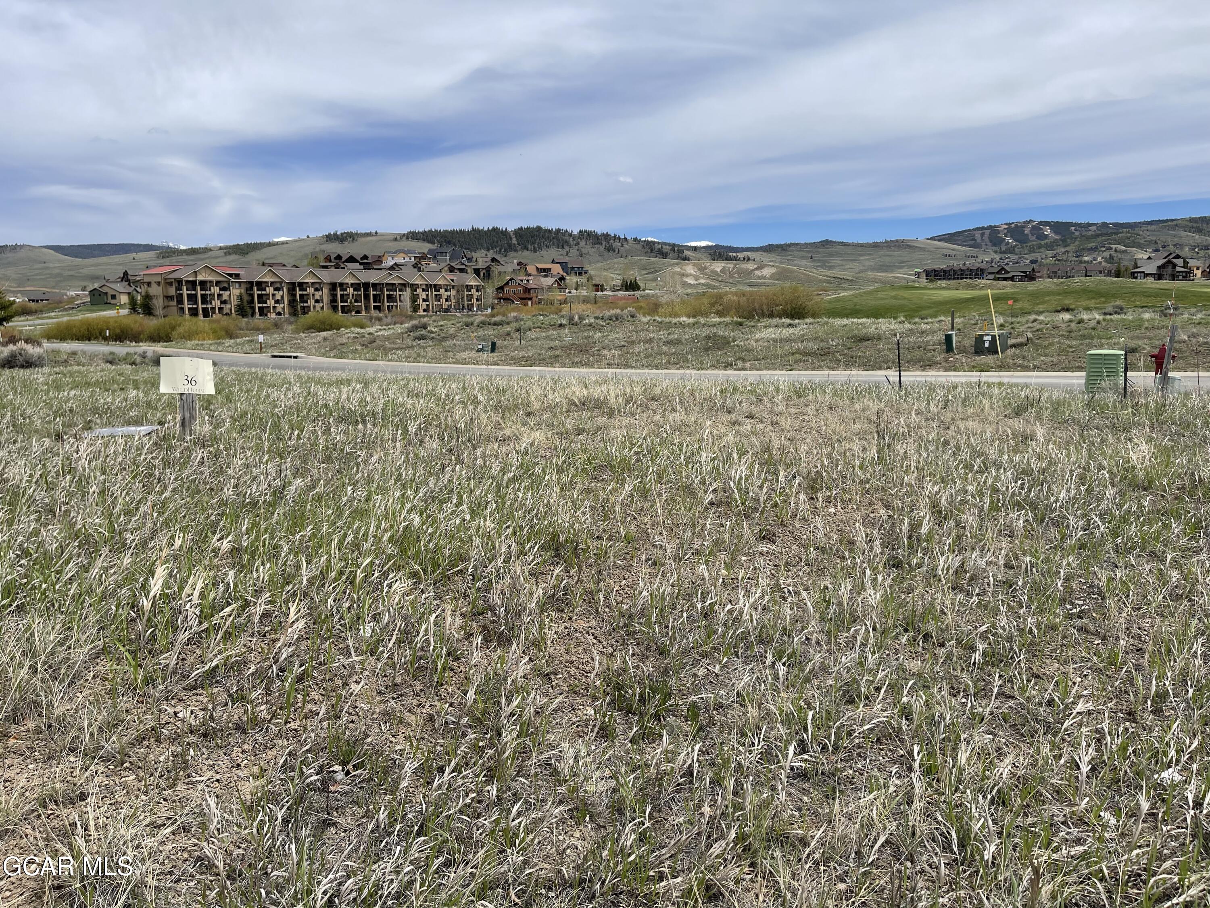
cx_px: 605
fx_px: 874
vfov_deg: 54.9
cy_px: 454
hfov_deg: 69.4
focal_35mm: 25
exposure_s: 1/4525
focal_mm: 5.1
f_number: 1.6
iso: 32
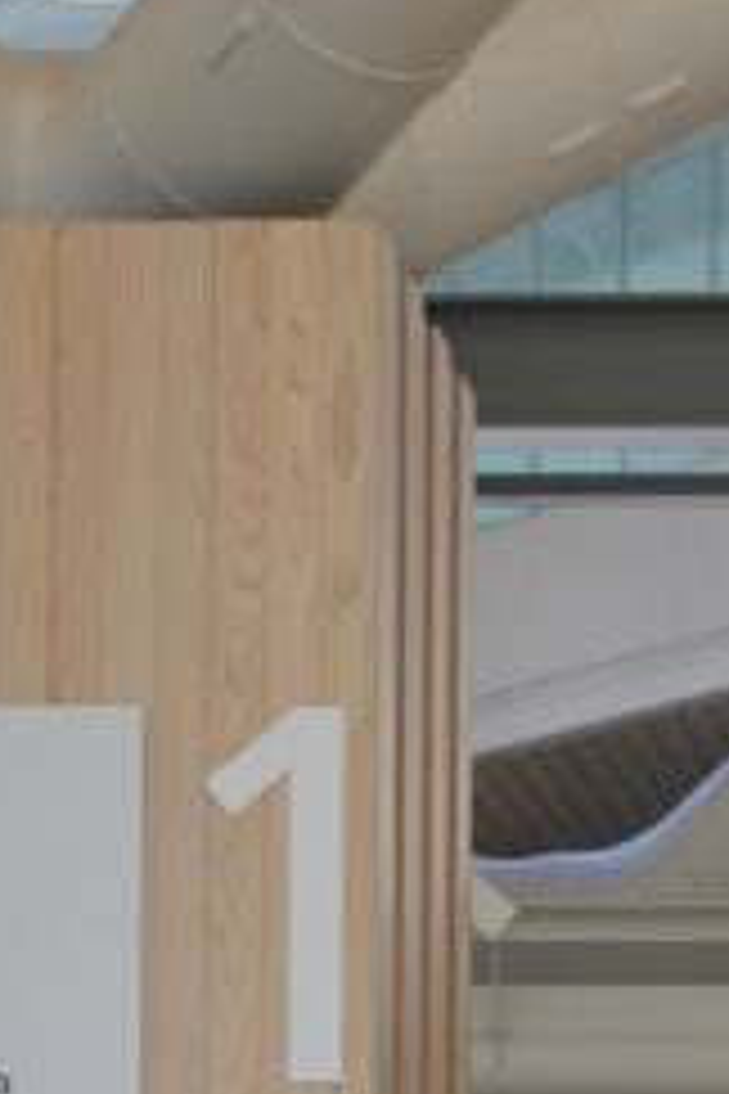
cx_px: 1438
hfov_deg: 4.3
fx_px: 9598
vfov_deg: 6.5
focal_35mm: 316
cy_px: 1166
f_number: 4.5
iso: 100
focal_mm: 50
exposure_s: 1/320
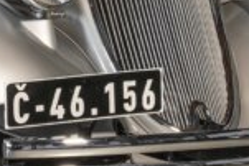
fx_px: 1897
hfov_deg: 7.5
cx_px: 15
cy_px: -99
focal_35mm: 274
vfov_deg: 5.0
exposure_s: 2
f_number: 11
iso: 100
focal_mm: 54
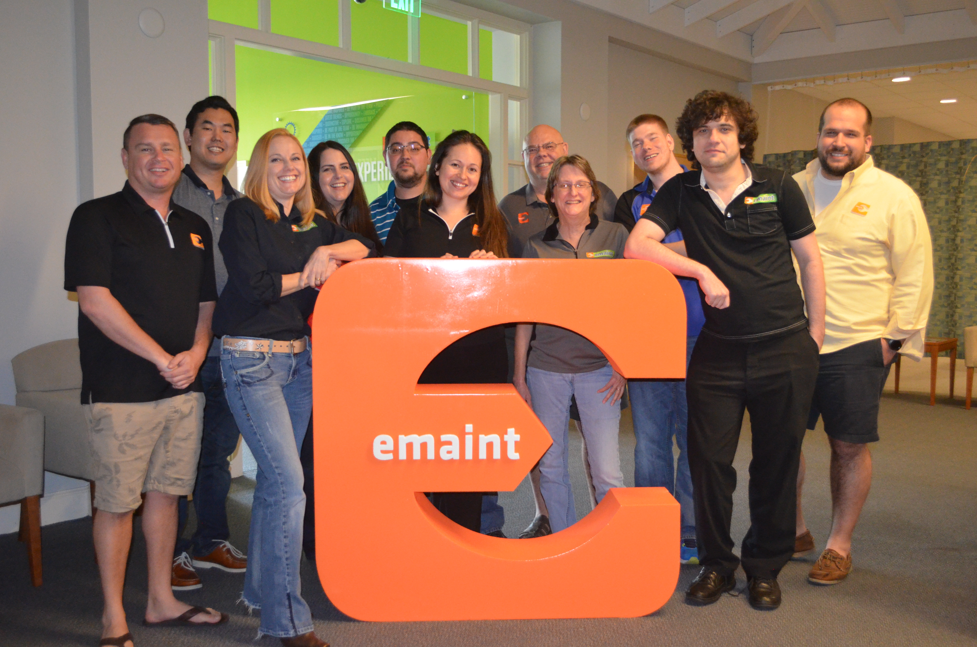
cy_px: 324
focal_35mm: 36
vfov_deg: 36.7
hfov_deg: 53.2
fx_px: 975
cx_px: 488
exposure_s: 1/60
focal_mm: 24
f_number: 4
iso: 3200
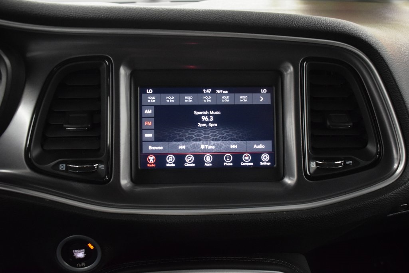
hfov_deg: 53.1
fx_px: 409
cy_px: 136
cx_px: 204
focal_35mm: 36
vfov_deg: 36.9
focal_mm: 24
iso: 3200
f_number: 4.5
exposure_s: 1/80
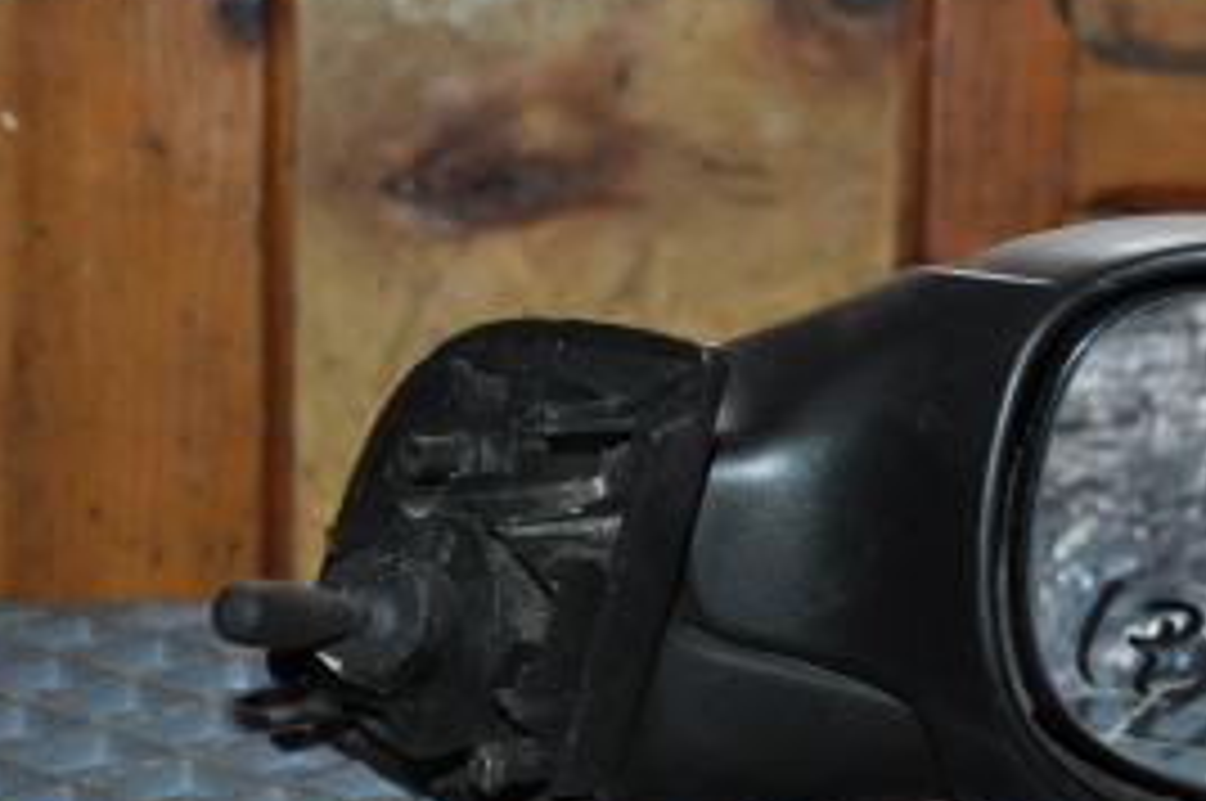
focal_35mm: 98
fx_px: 3277
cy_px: 464
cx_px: 1071
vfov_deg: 13.9
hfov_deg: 20.5
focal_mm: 35
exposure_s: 1/60
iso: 800
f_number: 4.5
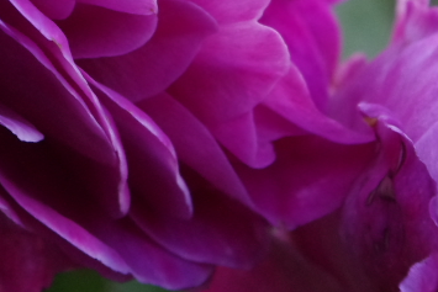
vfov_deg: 4.9
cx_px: -22
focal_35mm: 277
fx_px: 3371
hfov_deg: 7.4
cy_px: -173
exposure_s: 1/100
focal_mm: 55
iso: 1600
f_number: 13
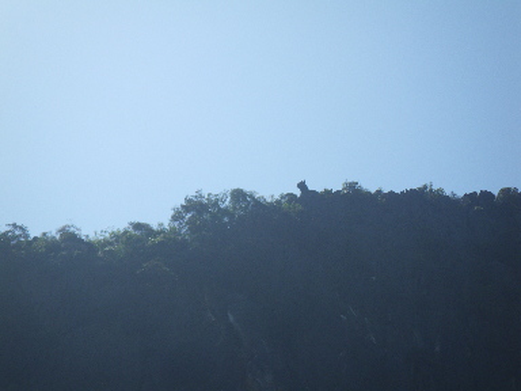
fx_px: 2107
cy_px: 196
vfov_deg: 10.6
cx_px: 260
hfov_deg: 14.1
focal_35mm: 140
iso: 50
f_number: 5.5
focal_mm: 25
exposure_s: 1/320
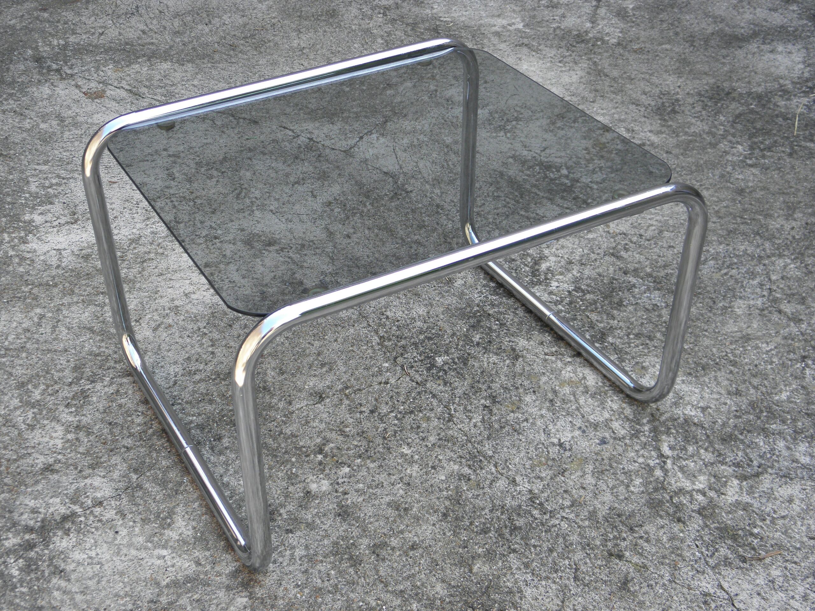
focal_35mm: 44
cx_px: 408
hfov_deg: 42.9
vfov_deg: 32.9
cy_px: 306
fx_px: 1036
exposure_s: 1/100
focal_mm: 7.9
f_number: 3.9
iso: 100
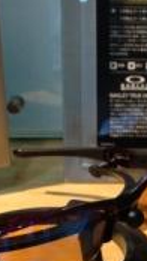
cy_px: 151
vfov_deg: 21.8
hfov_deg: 12.0
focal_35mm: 98
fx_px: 678
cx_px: 184
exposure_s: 1/15
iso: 64
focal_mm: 4.28
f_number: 2.4
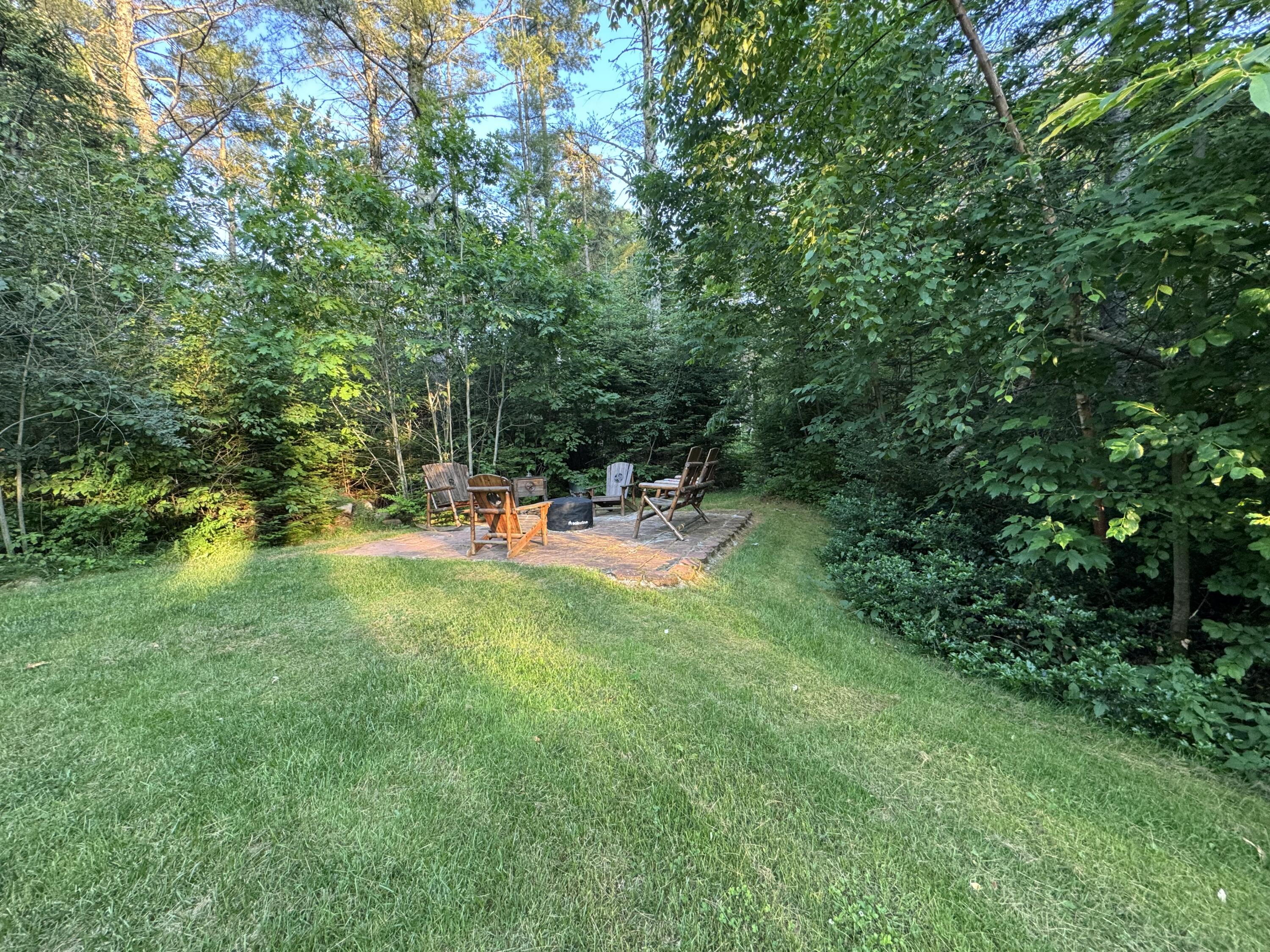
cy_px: 476
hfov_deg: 102.1
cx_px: 635
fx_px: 514
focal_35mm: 14
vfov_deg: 85.7
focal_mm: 2.22
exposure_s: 1/99
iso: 200
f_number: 2.2
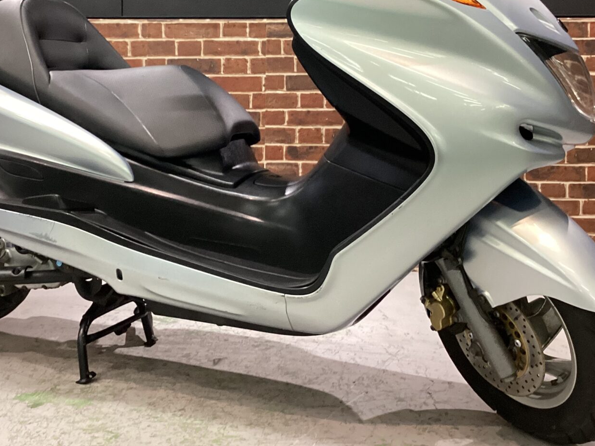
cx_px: 242
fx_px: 825
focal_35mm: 48
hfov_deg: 39.5
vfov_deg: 29.8
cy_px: 109
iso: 250
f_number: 2.4
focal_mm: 3.3
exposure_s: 1/60
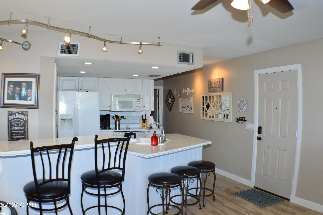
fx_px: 350
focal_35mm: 39
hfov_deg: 49.6
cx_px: 162
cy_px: 108
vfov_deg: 34.1
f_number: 8
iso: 400
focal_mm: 26
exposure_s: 1/50
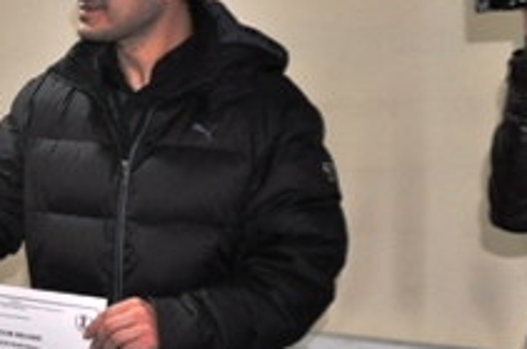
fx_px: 1374
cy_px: 168
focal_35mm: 94
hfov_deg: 20.4
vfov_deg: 14.5
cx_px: -95
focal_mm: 24
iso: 800
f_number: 3.8
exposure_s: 1/60
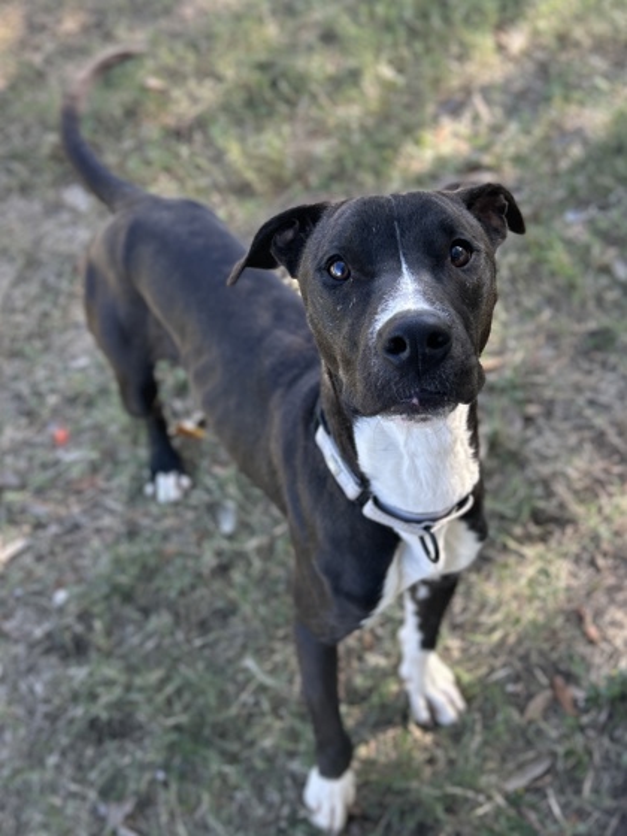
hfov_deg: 53.1
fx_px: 628
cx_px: 314
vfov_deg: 67.3
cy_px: 418
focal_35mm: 26
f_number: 1.5
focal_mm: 5.7
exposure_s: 1/216
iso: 50
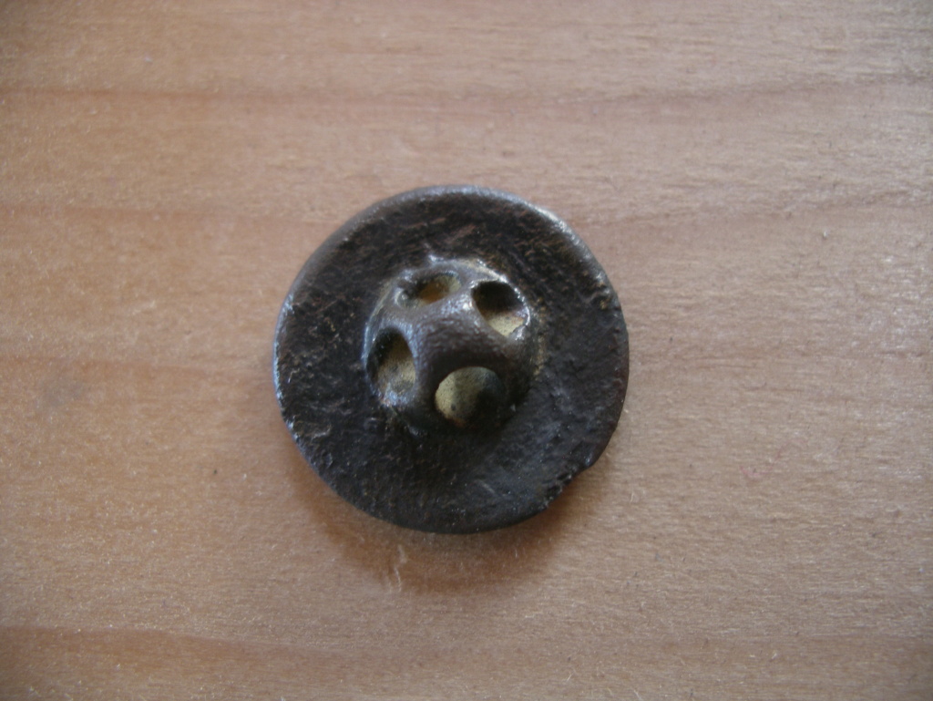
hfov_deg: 50.1
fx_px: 998
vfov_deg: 38.7
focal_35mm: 37
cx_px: 466
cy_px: 350
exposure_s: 1/40
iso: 125
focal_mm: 7.8
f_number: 2.8
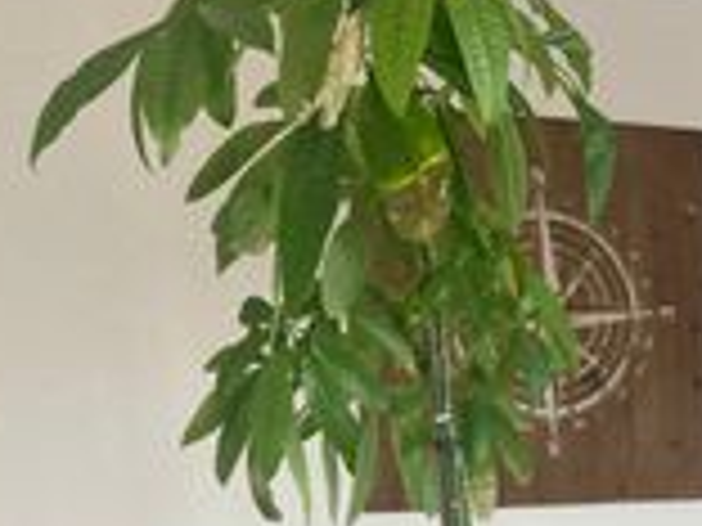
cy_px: 589
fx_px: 2190
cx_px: 1066
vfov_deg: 13.4
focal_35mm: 108
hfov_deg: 16.5
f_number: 1.8
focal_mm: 3.99
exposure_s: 1/60
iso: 80
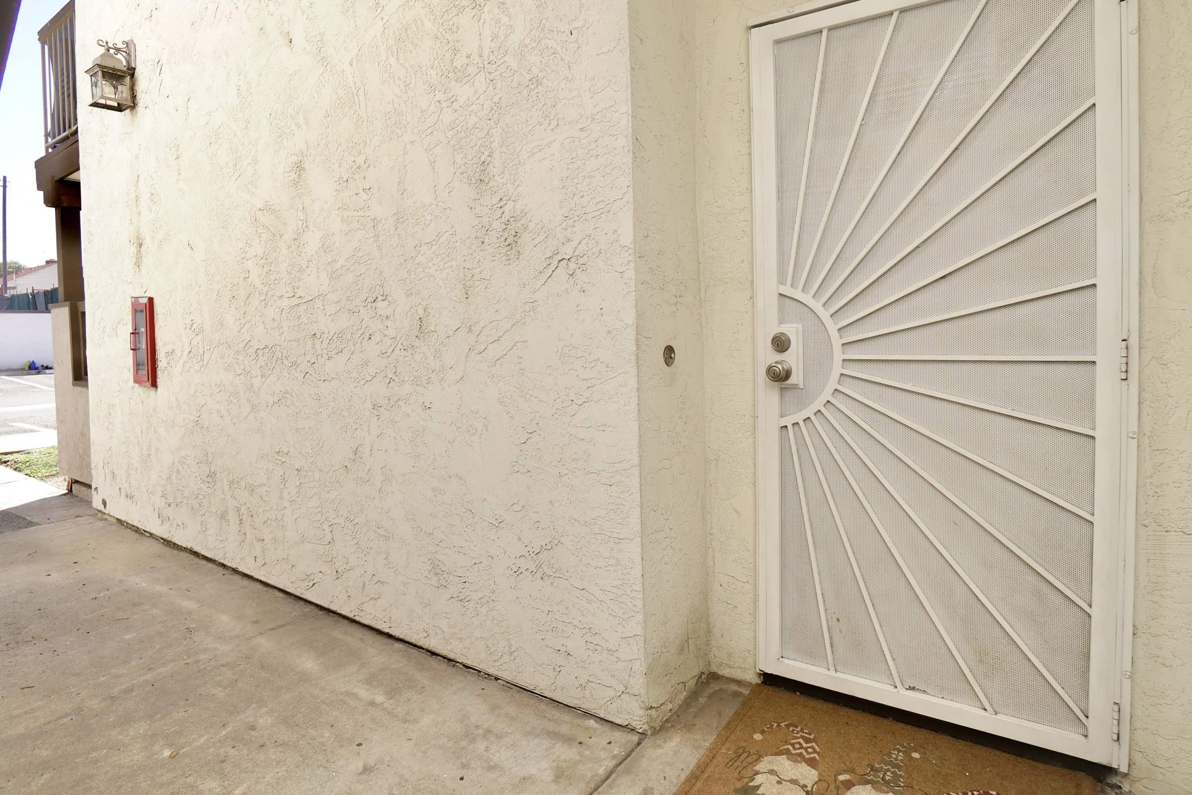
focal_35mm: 19
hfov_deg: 86.9
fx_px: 629
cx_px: 621
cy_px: 345
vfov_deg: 64.3
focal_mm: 10
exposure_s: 1/125
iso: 100
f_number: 5
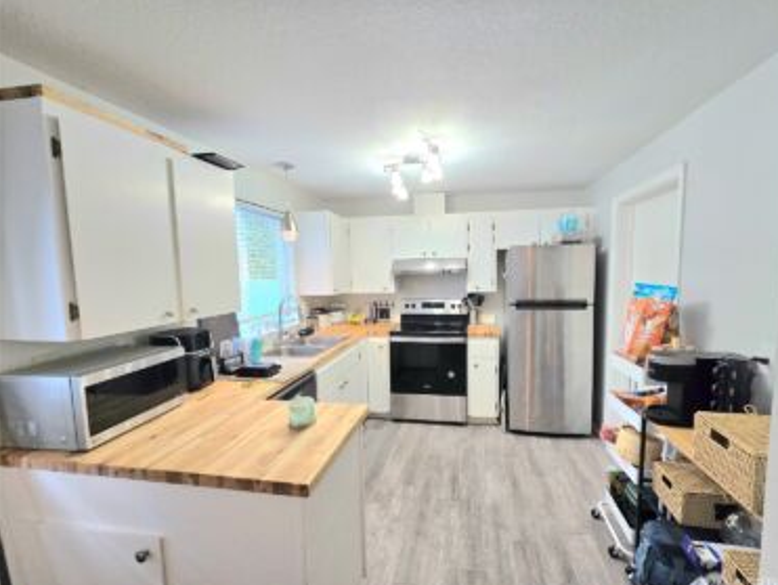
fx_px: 315
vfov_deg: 85.8
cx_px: 417
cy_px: 294
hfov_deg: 101.8
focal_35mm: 14
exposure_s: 1/60.2
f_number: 2.2
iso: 125
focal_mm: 2.2
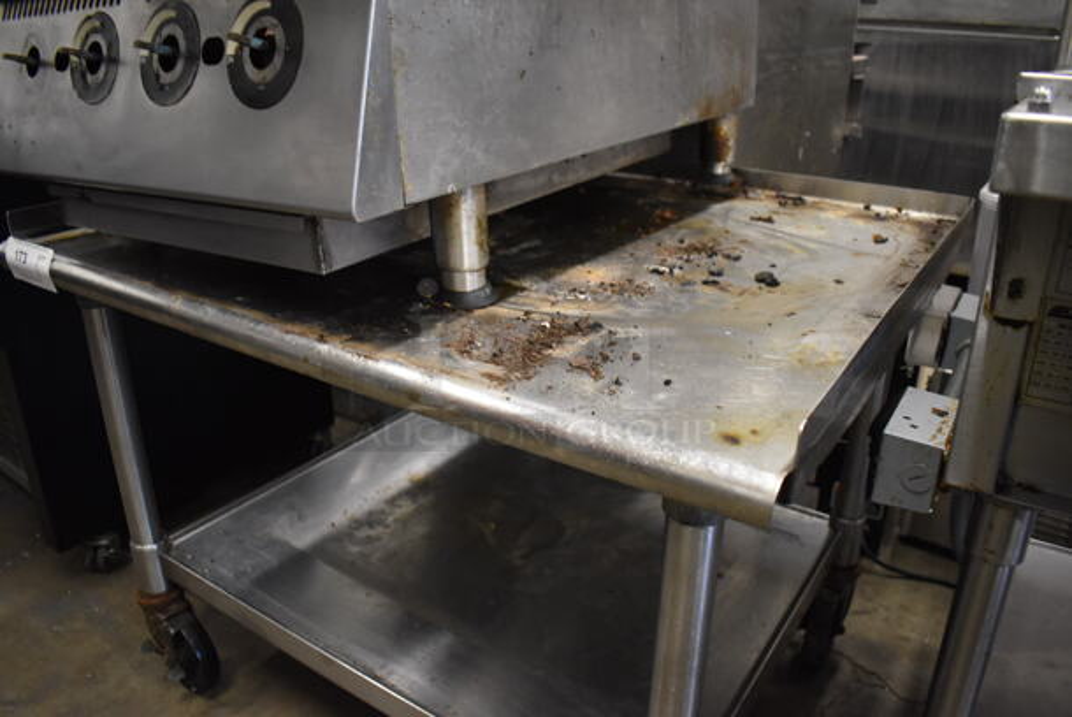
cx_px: 536
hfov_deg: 67.3
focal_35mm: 27
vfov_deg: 48.0
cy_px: 358
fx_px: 805
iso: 2000
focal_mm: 18
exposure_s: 1/125
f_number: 3.5
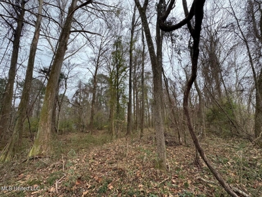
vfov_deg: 85.7
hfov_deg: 102.1
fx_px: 106
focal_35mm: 14
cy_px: 98
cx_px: 131
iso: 40
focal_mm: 2.22
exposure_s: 1/226
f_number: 2.2
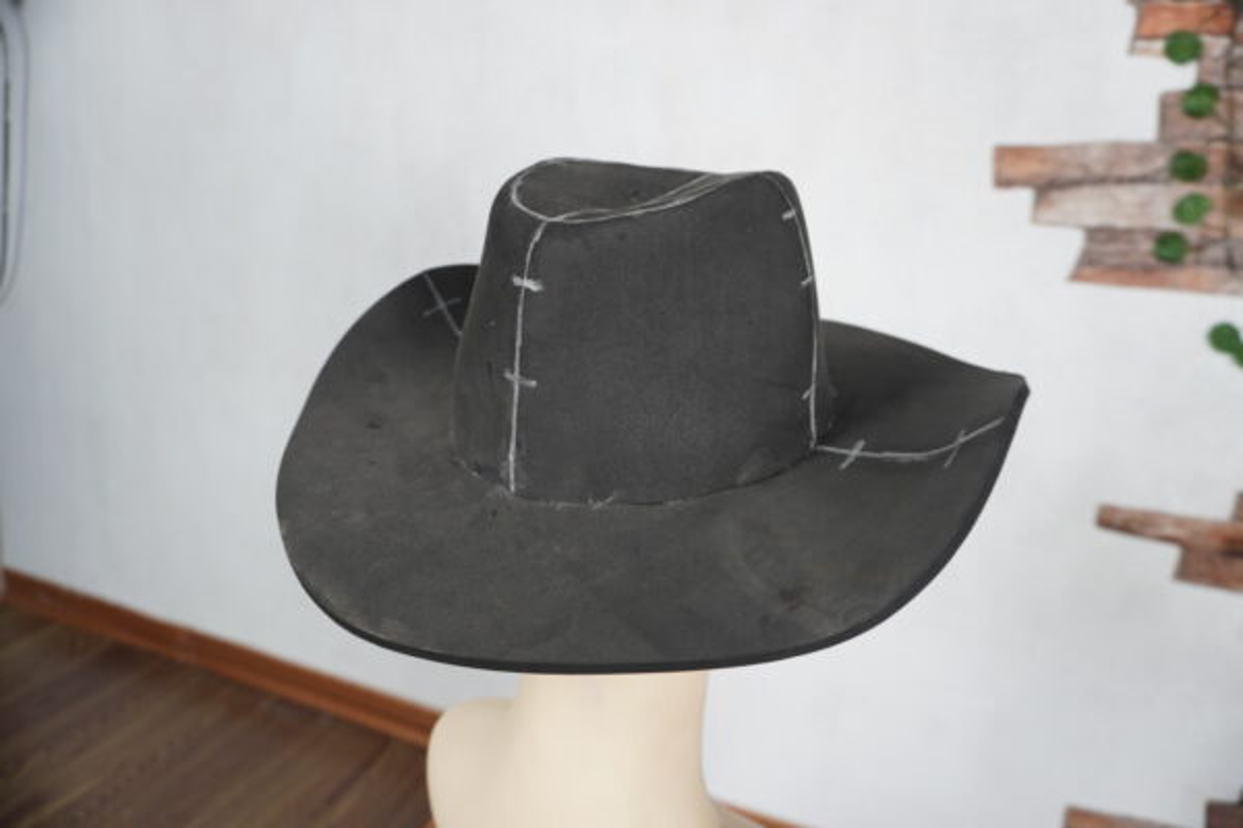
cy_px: 414
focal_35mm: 24
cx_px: 622
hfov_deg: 73.7
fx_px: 829
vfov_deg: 53.1
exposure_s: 1/30
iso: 200
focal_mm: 16
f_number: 3.5
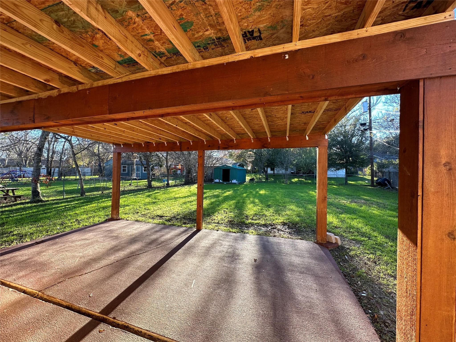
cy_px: 171
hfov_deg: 102.1
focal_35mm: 14
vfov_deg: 85.7
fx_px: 184
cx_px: 228
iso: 40
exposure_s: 1/173
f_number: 2.2
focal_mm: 2.22
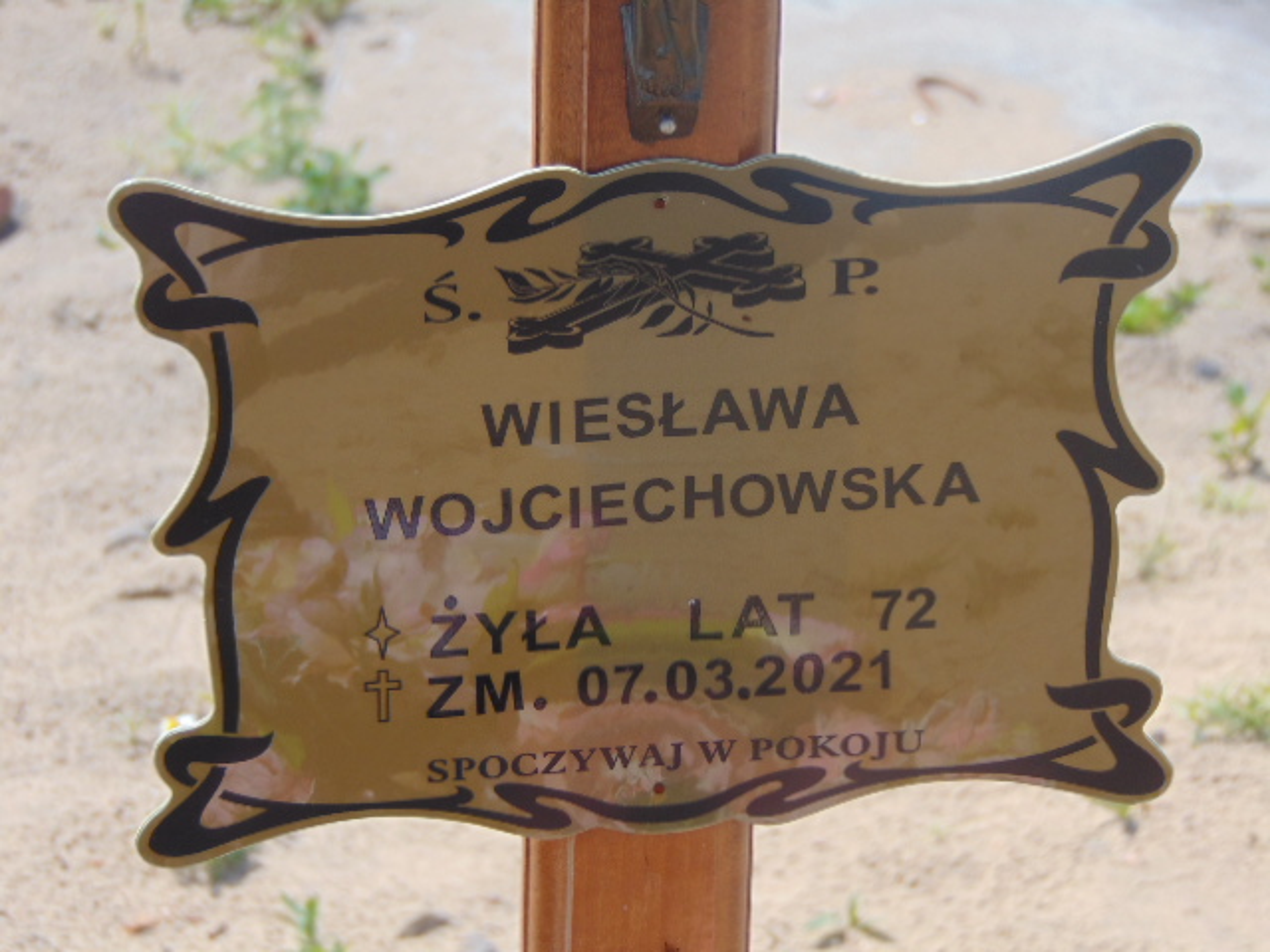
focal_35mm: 164
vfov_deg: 9.1
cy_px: 476
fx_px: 6017
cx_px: 635
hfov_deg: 12.0
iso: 80
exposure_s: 1/640
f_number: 4
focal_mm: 29.5
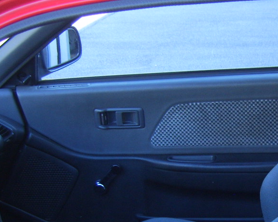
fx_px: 839
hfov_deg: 18.5
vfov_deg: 15.0
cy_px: 176
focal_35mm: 102
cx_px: 255
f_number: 2.8
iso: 50
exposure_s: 1/80
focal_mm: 7.8
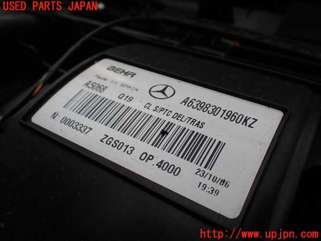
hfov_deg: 60.0
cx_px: 160
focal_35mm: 30
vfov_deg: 46.8
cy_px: 120
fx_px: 278
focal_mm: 5.4
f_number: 3.2
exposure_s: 1/500
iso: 100
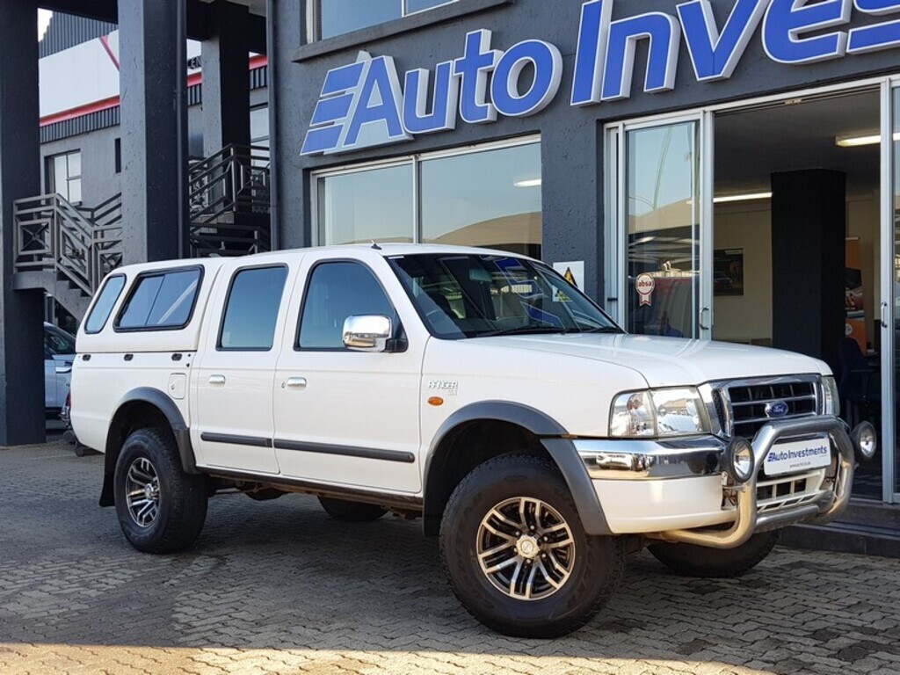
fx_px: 676
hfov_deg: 67.3
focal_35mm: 26
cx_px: 450
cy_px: 338
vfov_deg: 53.1
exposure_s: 1/323
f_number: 1.7
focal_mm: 4.3
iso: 40
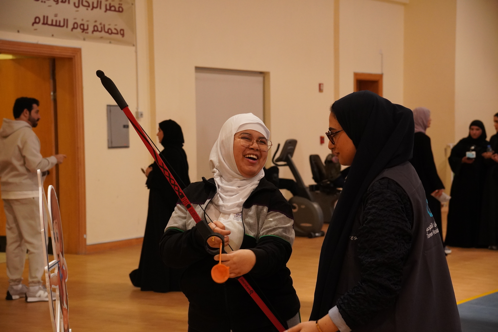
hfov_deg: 27.0
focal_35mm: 75
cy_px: 166
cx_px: 249
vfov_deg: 18.2
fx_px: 1037
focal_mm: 50
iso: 2500
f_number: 5
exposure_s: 1/160
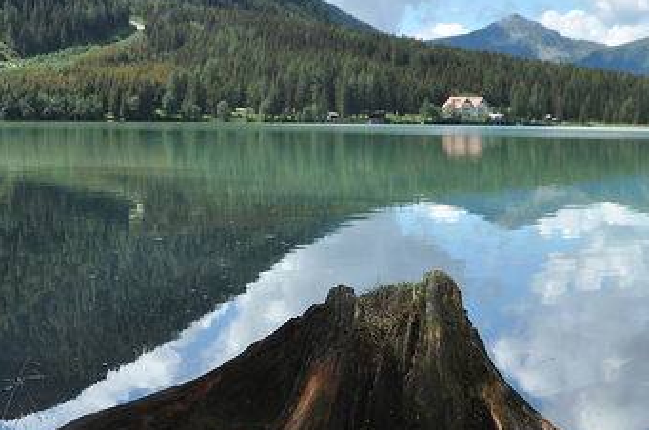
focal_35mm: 74
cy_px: 249
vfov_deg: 18.3
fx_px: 1332
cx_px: 383
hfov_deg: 27.3
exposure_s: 1/200
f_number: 13
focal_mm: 28
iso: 200
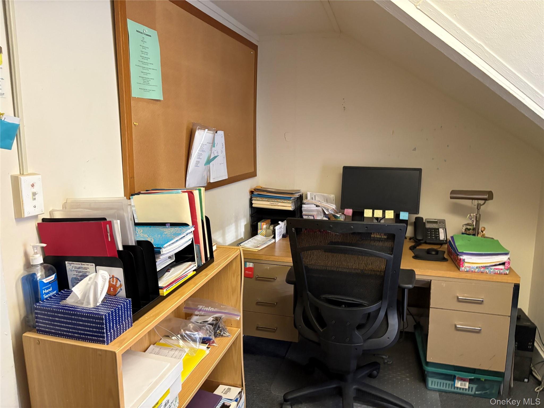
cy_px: 204
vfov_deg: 53.1
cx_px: 272
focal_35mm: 26
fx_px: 409
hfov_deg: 67.3
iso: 320
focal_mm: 5.96
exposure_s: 1/60
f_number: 1.6
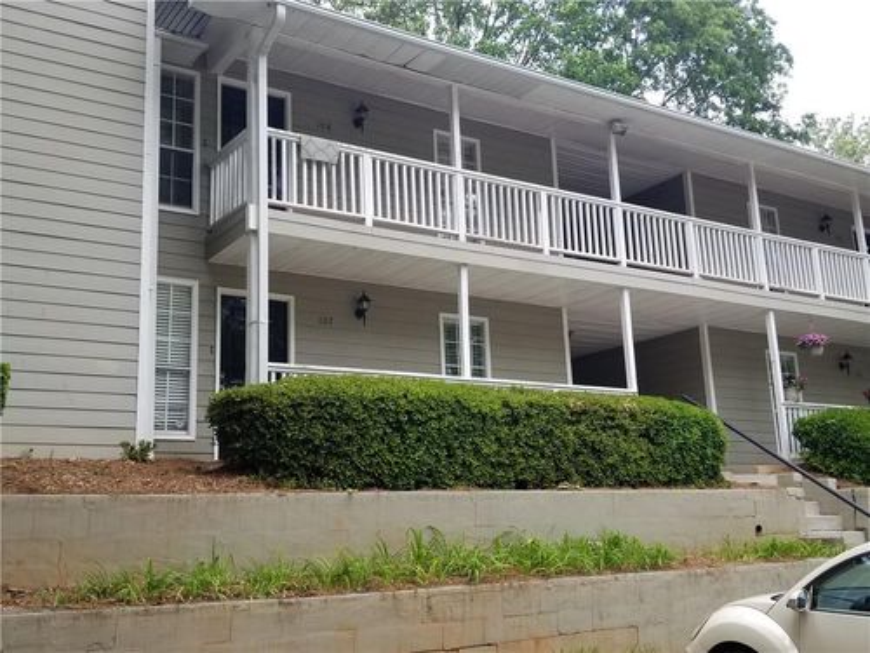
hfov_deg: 67.3
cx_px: 435
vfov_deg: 53.1
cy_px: 326
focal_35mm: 26
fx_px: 653
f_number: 1.7
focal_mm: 4.25
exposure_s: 1/413
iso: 50
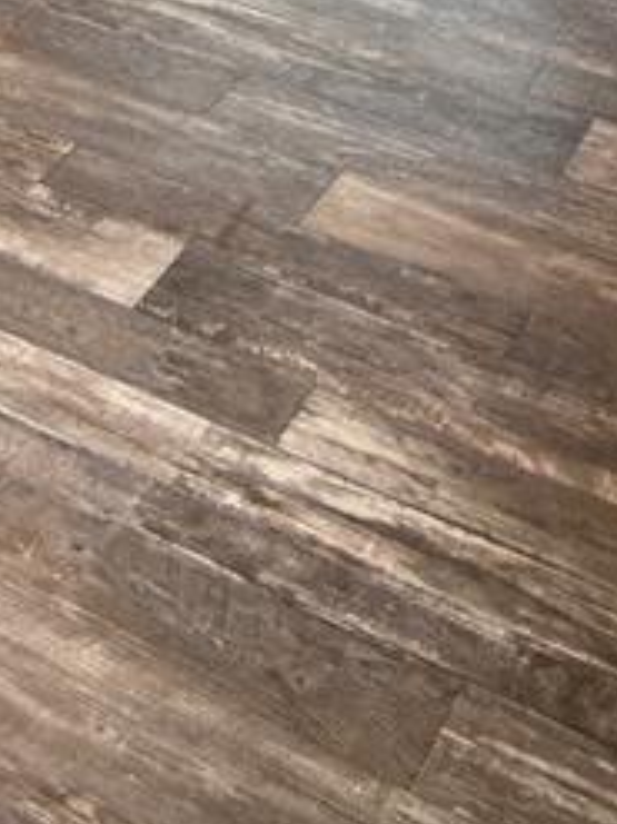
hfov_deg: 17.9
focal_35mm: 81
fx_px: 1927
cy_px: -324
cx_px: 50
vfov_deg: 21.2
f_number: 1.5
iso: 64
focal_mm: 5.7
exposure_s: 1/60
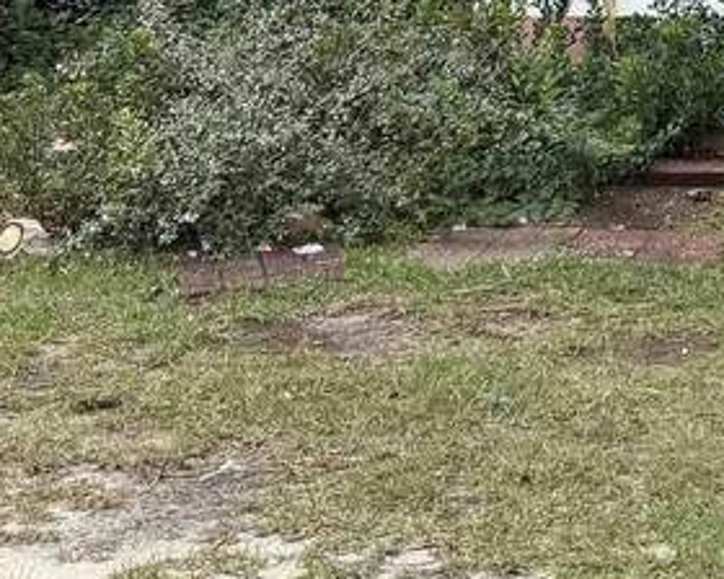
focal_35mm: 107
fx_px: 2293
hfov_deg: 16.4
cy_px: -388
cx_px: 1089
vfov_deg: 13.3
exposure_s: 1/3145
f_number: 1.78
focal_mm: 6.76
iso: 100
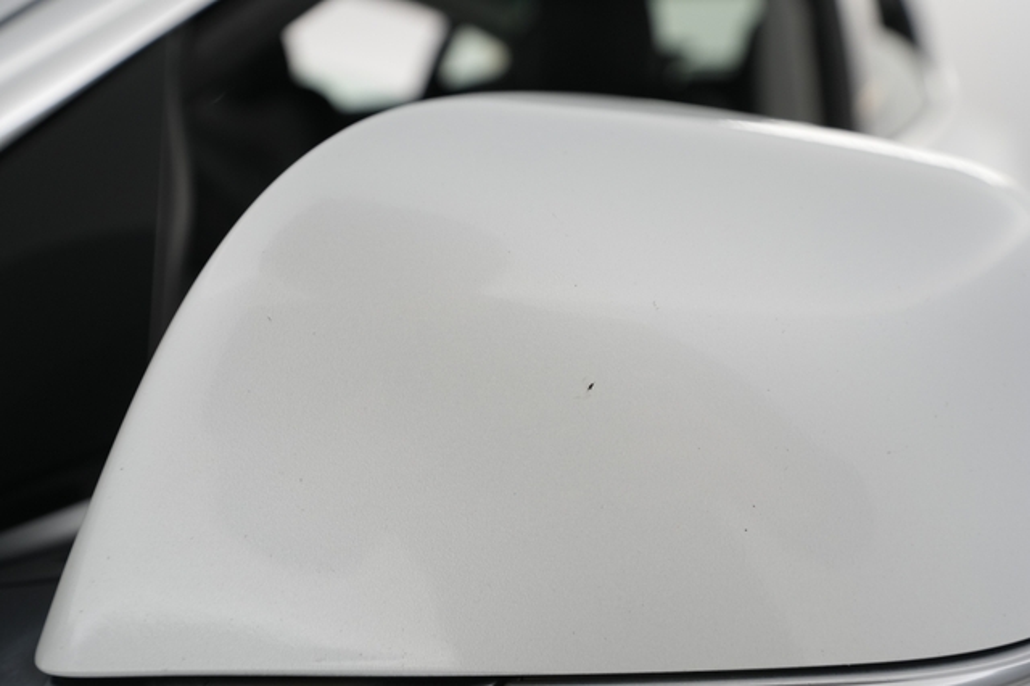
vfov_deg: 46.4
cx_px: 515
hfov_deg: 65.5
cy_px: 343
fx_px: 801
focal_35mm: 28
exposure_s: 1/100
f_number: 4.5
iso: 1250
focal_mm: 28
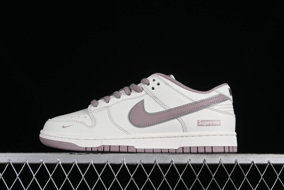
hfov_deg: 27.0
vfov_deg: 18.2
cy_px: 95
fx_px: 592
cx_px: 142
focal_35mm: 75
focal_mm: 50
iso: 160
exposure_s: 1/80
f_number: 8
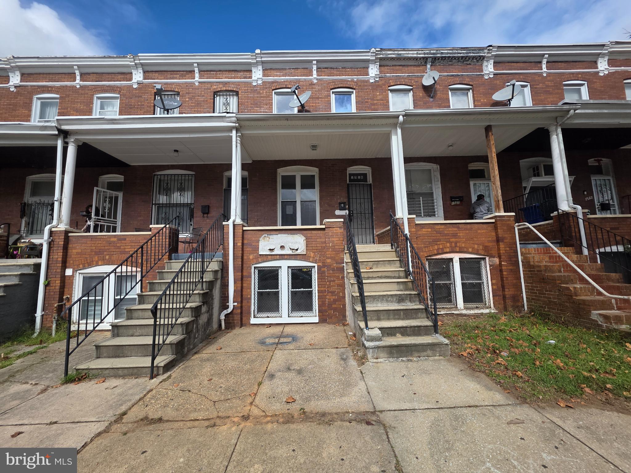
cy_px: 236
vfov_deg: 89.9
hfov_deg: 106.2
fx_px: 237
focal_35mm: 13
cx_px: 316
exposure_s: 1/1799
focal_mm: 2.2
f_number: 1.9
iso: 40
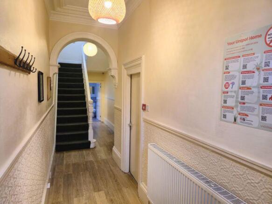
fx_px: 181
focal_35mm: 23
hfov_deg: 73.9
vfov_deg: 58.9
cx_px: 136
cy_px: 102
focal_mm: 5.4
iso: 160
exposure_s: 1/50
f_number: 1.8
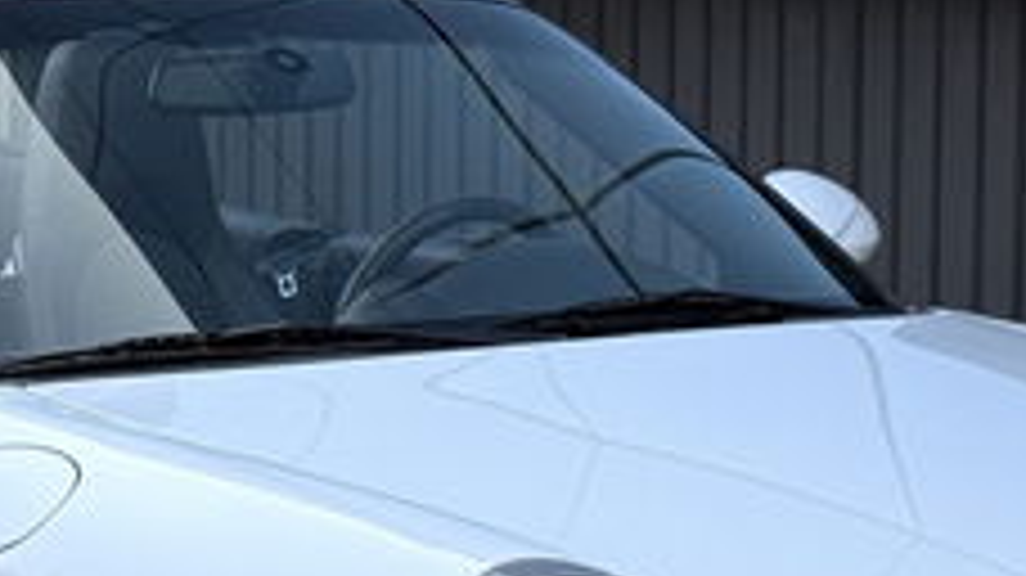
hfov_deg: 12.2
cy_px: 554
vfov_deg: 6.9
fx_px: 4786
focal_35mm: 176
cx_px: 351
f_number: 1.78
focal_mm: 6.76
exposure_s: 1/928
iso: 64
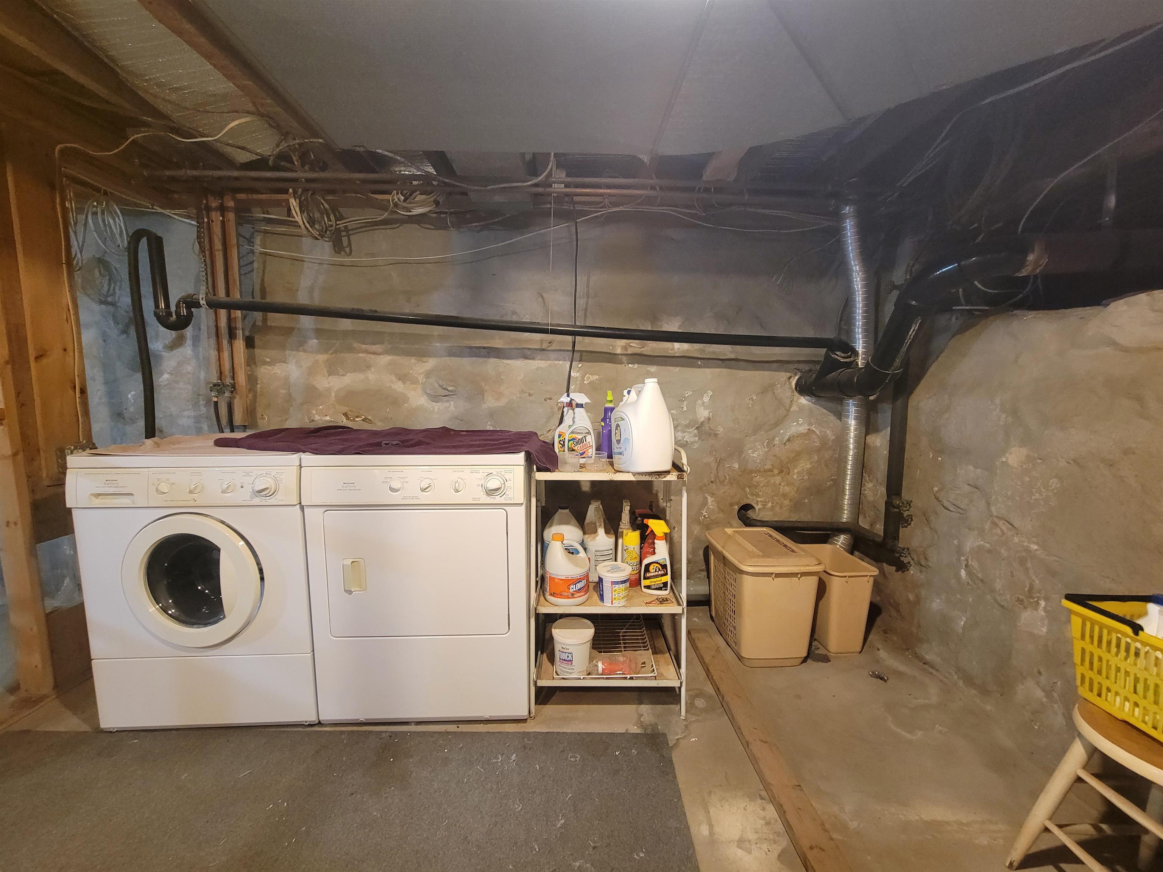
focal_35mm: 13
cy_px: 436
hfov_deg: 106.2
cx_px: 582
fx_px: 437
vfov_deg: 89.9
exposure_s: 1/24
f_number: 2.2
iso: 640
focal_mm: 2.2
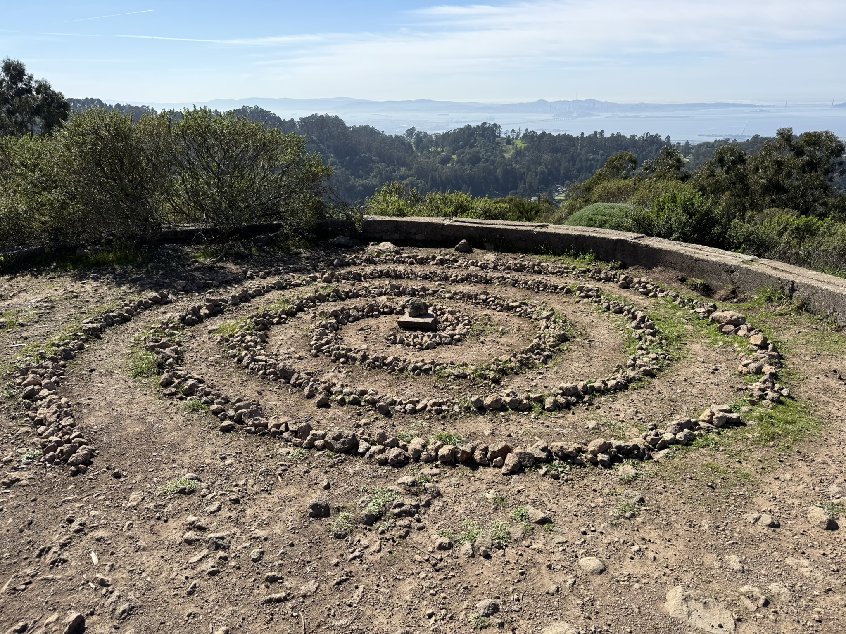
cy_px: 317
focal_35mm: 24
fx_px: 587
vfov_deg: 56.8
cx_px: 423
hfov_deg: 71.6
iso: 80
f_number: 1.78
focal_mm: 6.76
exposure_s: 1/4167
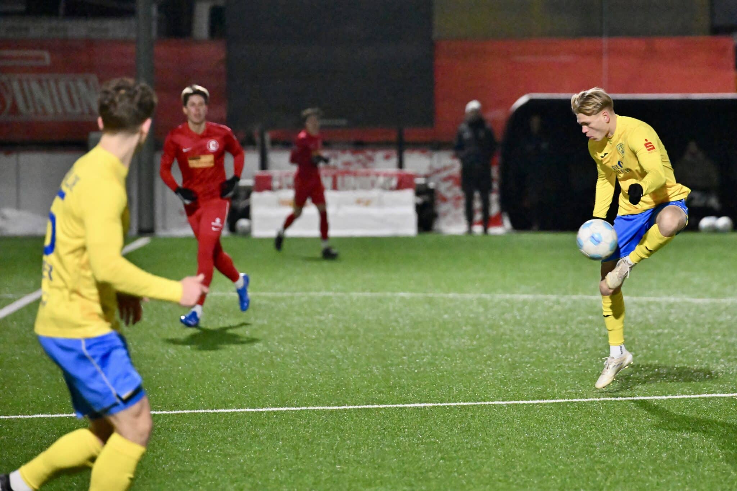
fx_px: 3684
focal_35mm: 180
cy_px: 246
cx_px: 368
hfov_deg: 11.4
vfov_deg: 7.6
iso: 10000
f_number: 3.2
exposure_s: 1/1250
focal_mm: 180
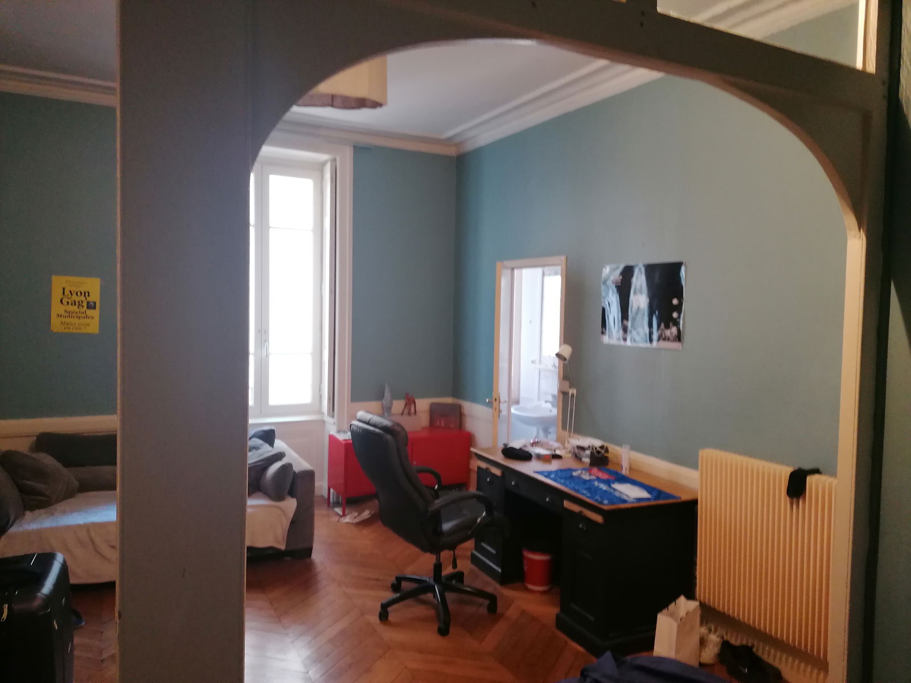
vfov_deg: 51.4
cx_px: 456
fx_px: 711
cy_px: 342
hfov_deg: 65.3
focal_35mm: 27
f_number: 1.8
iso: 400
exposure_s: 1/25
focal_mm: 4.75
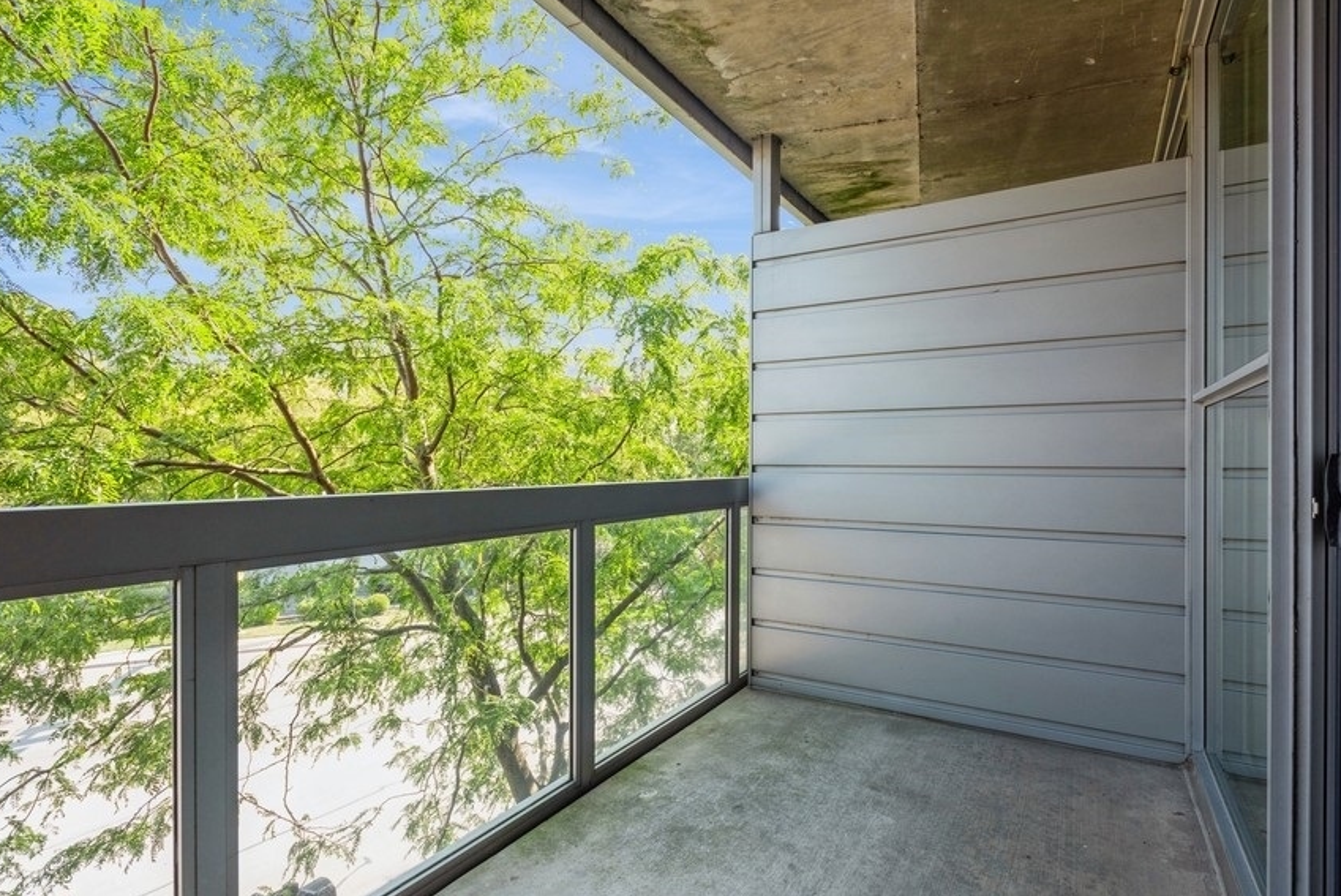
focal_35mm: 18
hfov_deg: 90.0
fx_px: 671
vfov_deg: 67.4
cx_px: 688
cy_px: 461
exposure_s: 1/100
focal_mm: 17
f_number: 8
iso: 400
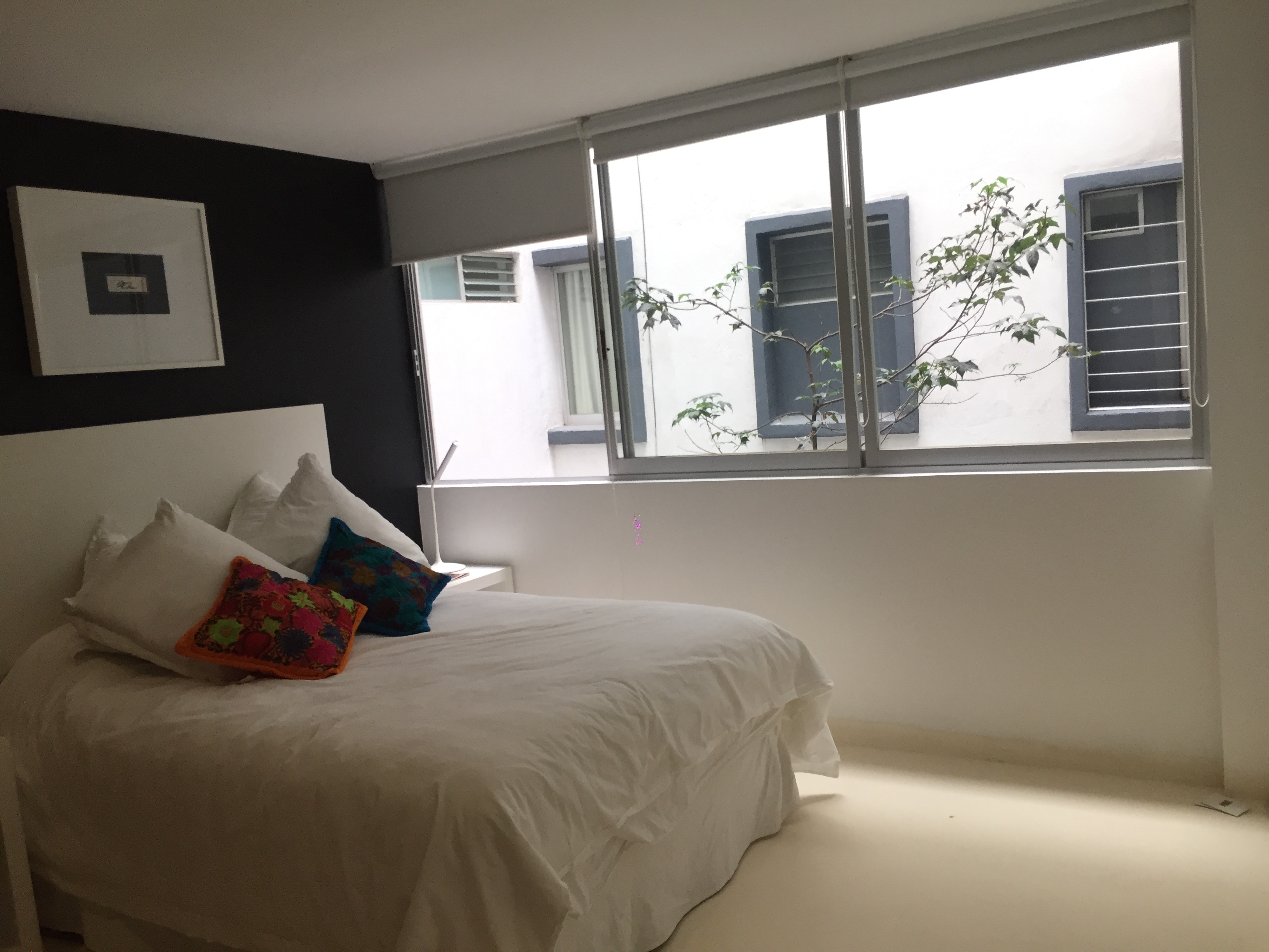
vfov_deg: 48.2
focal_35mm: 29
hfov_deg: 61.7
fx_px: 1063
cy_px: 476
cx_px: 634
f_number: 2.2
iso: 64
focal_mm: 4.15
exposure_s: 1/30
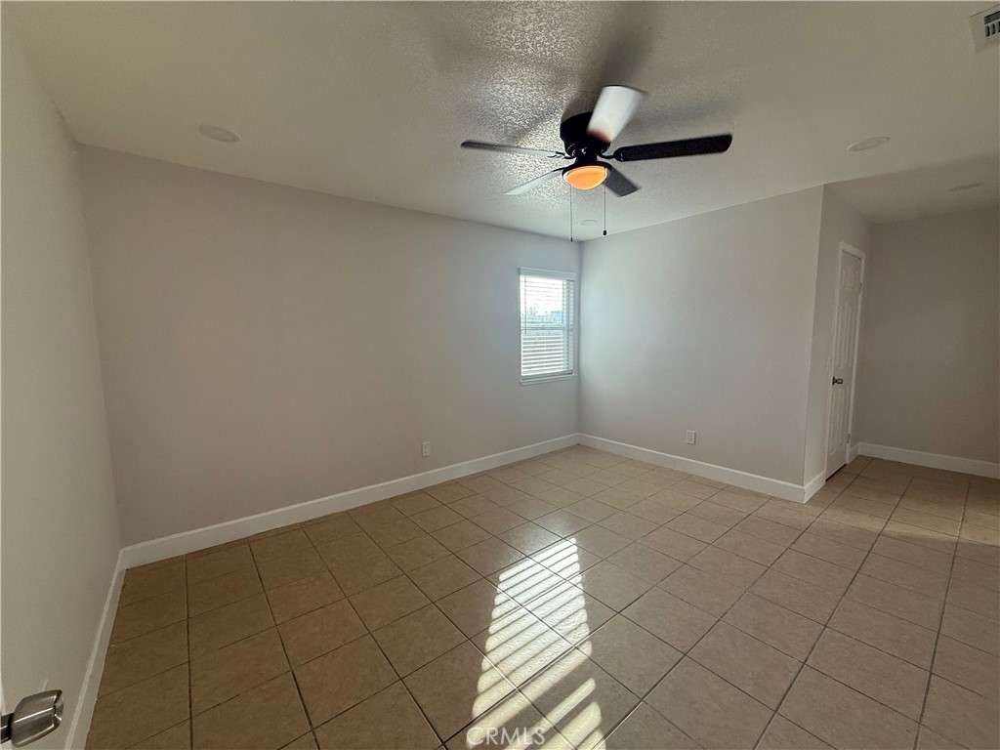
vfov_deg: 85.7
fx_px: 404
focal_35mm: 14
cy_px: 375
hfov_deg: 102.1
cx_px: 500
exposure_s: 1/119
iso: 64
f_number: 2.2
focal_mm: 2.22
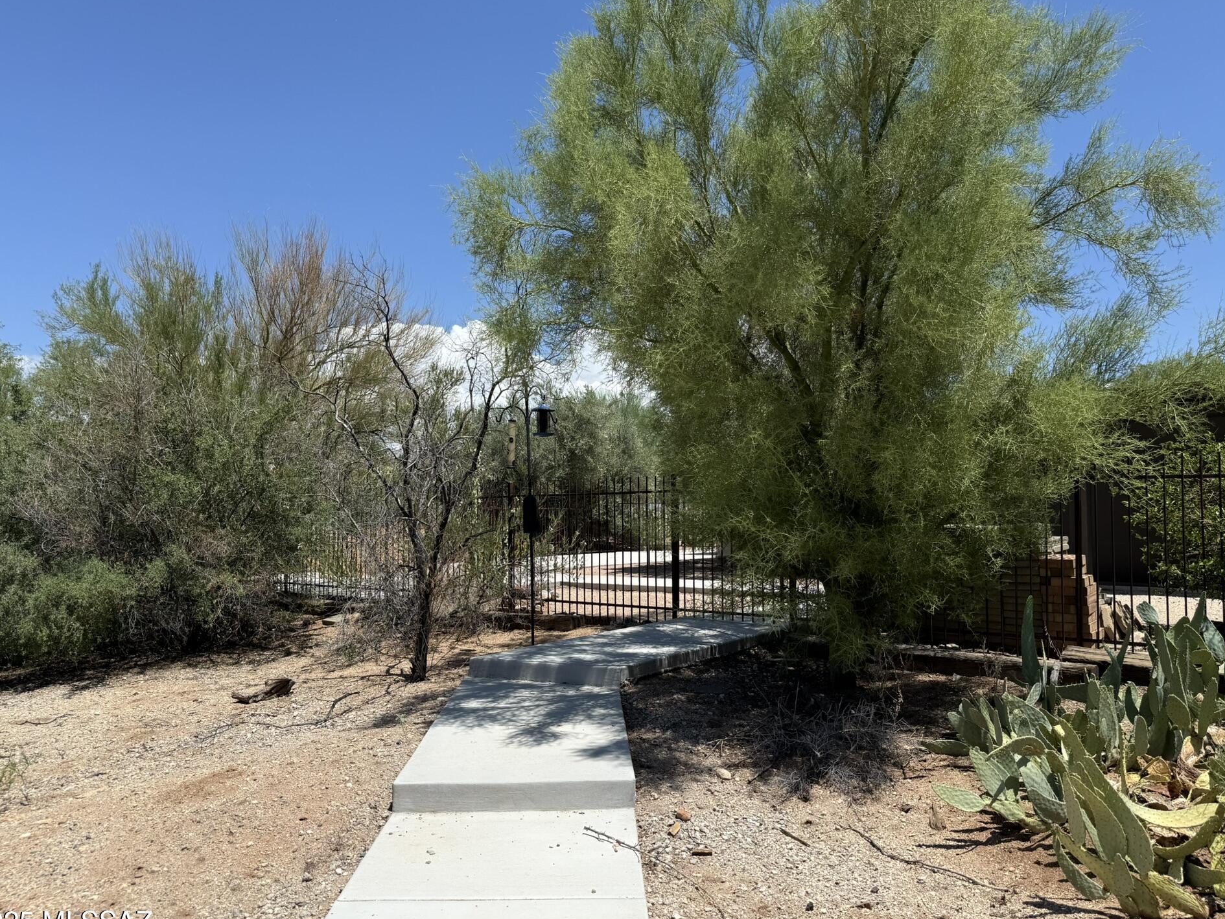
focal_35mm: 26
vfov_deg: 53.1
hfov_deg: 67.3
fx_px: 920
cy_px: 469
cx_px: 612
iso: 80
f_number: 1.78
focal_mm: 6.76
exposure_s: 1/4673
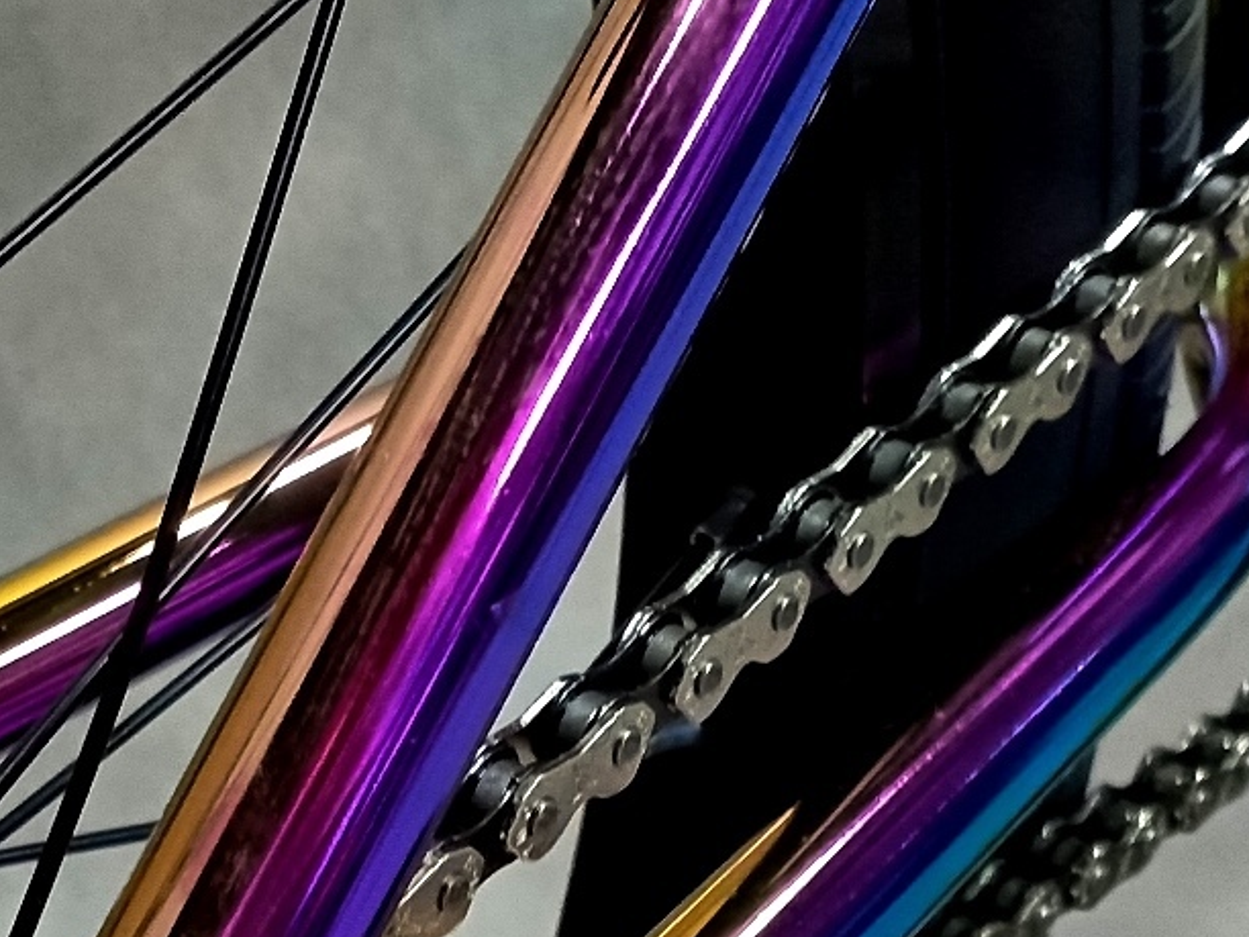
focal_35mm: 83
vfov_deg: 17.6
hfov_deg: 23.3
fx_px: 2995
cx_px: 308
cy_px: 739
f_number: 1.6
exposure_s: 1/20
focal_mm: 4.09
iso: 914
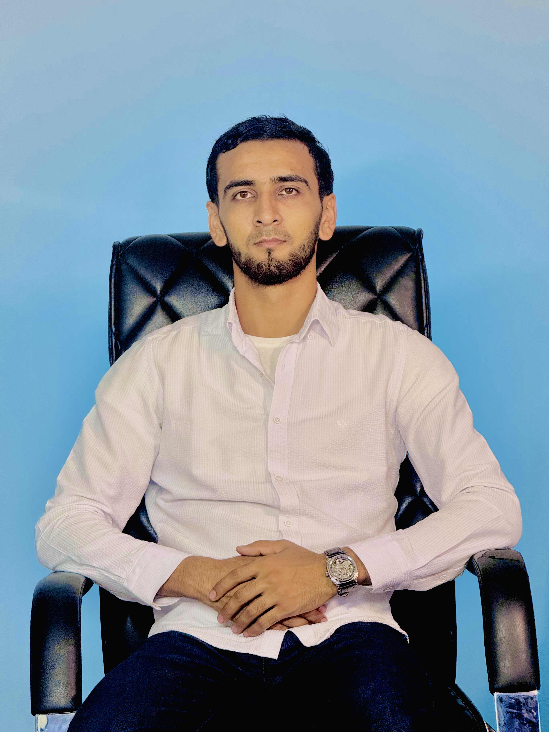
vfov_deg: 16.4
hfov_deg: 12.3
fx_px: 2538
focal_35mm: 120
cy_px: 366
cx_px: 274
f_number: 2.8
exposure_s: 1/50
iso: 320
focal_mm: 15.66
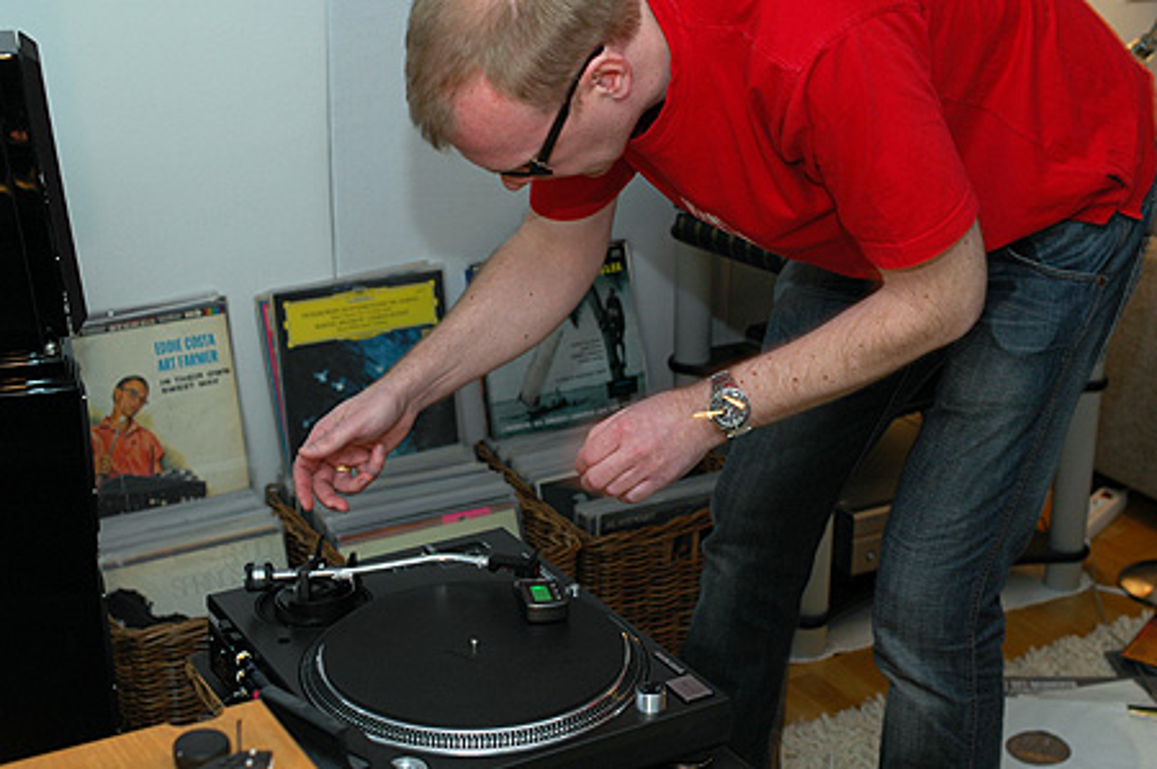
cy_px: 384
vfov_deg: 25.7
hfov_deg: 37.9
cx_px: 578
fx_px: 1685
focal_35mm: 52
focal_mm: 35
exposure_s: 1/30
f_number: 4
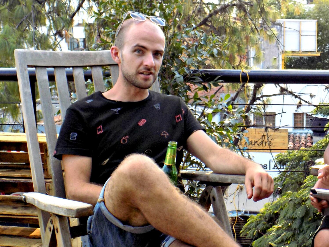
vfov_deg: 23.3
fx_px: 599
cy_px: 127
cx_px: 277
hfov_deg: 29.8
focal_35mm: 63
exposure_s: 1/80
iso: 80
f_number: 3.5
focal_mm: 6.6
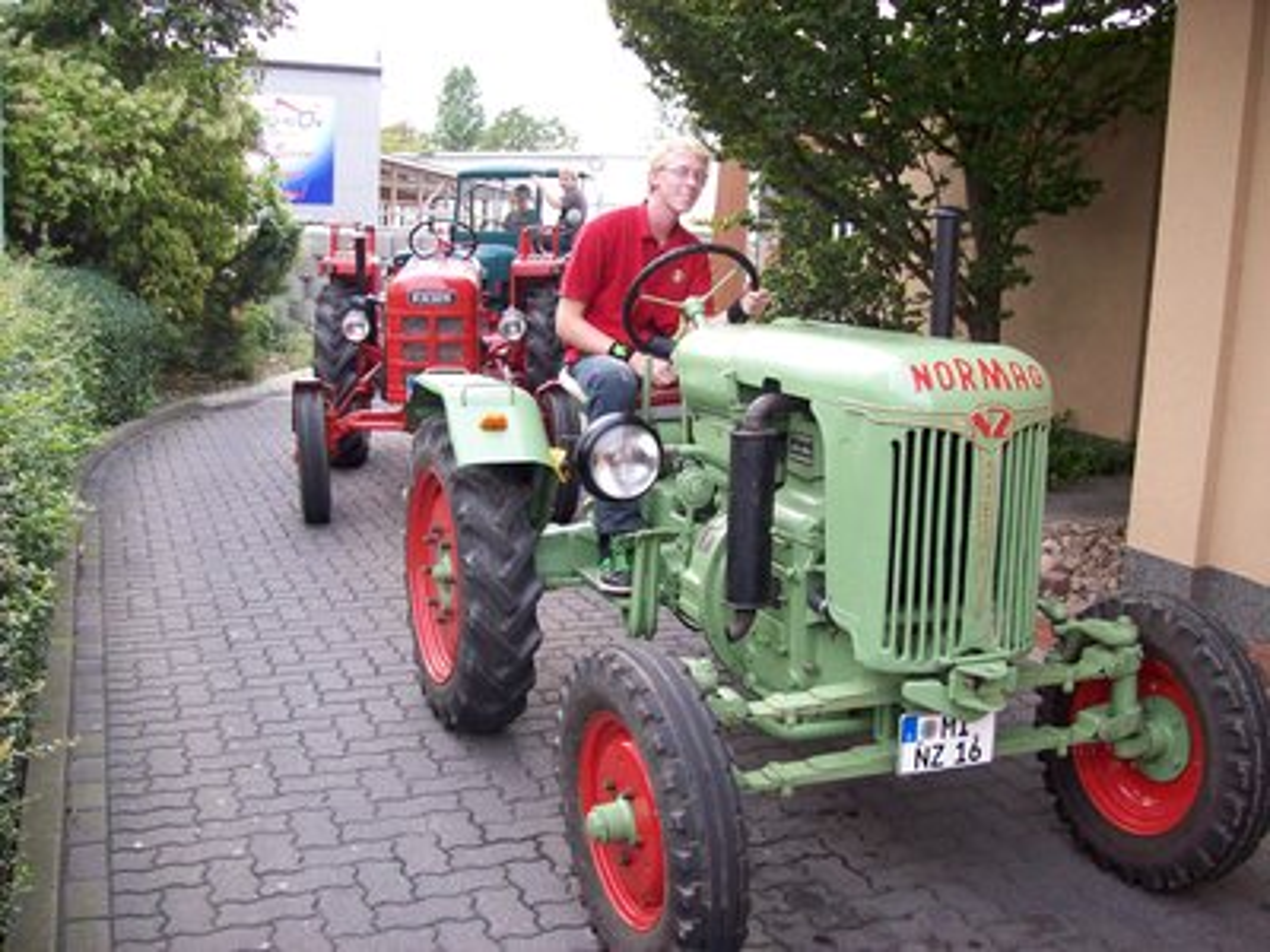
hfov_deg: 51.4
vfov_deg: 39.7
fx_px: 1321
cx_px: 635
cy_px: 476
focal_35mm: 36
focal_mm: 6
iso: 200
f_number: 2.7
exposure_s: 1/103
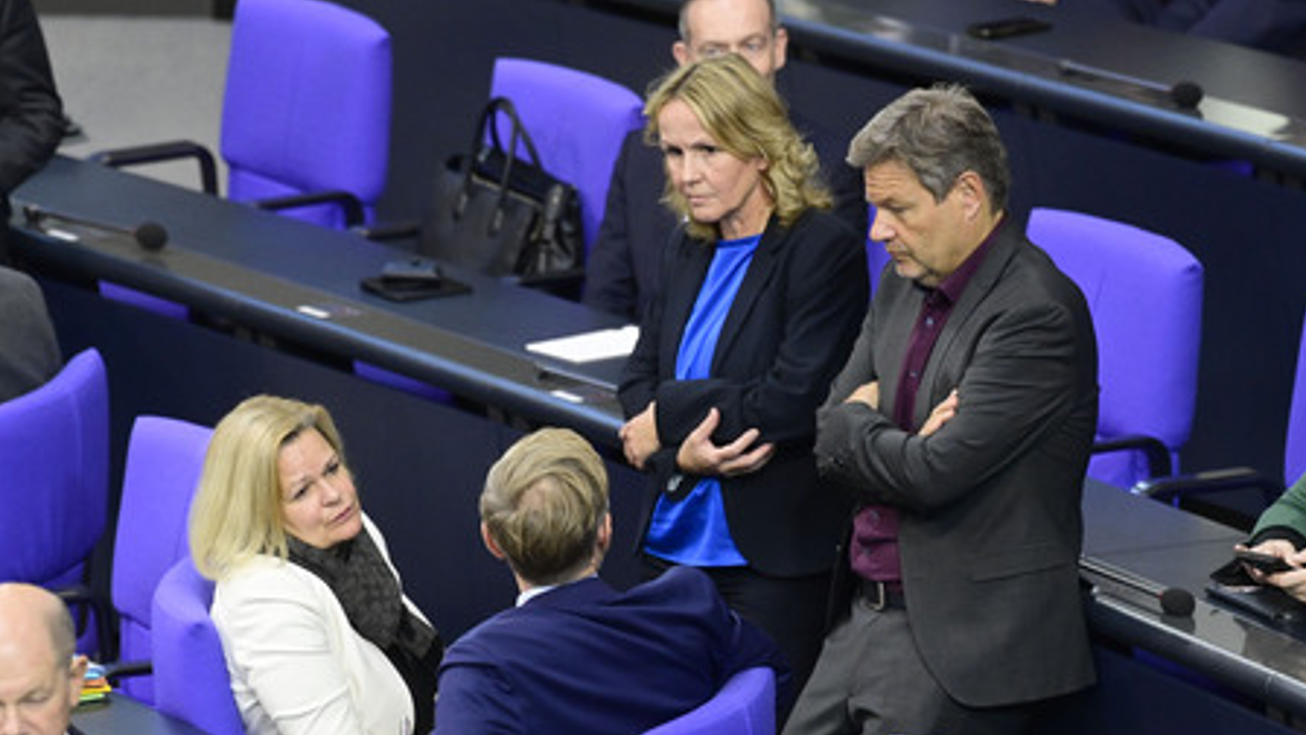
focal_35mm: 369
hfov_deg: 5.9
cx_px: 654
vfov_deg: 3.3
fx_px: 12778
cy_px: 435
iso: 10000
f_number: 5.6
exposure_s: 1/500
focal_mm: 350
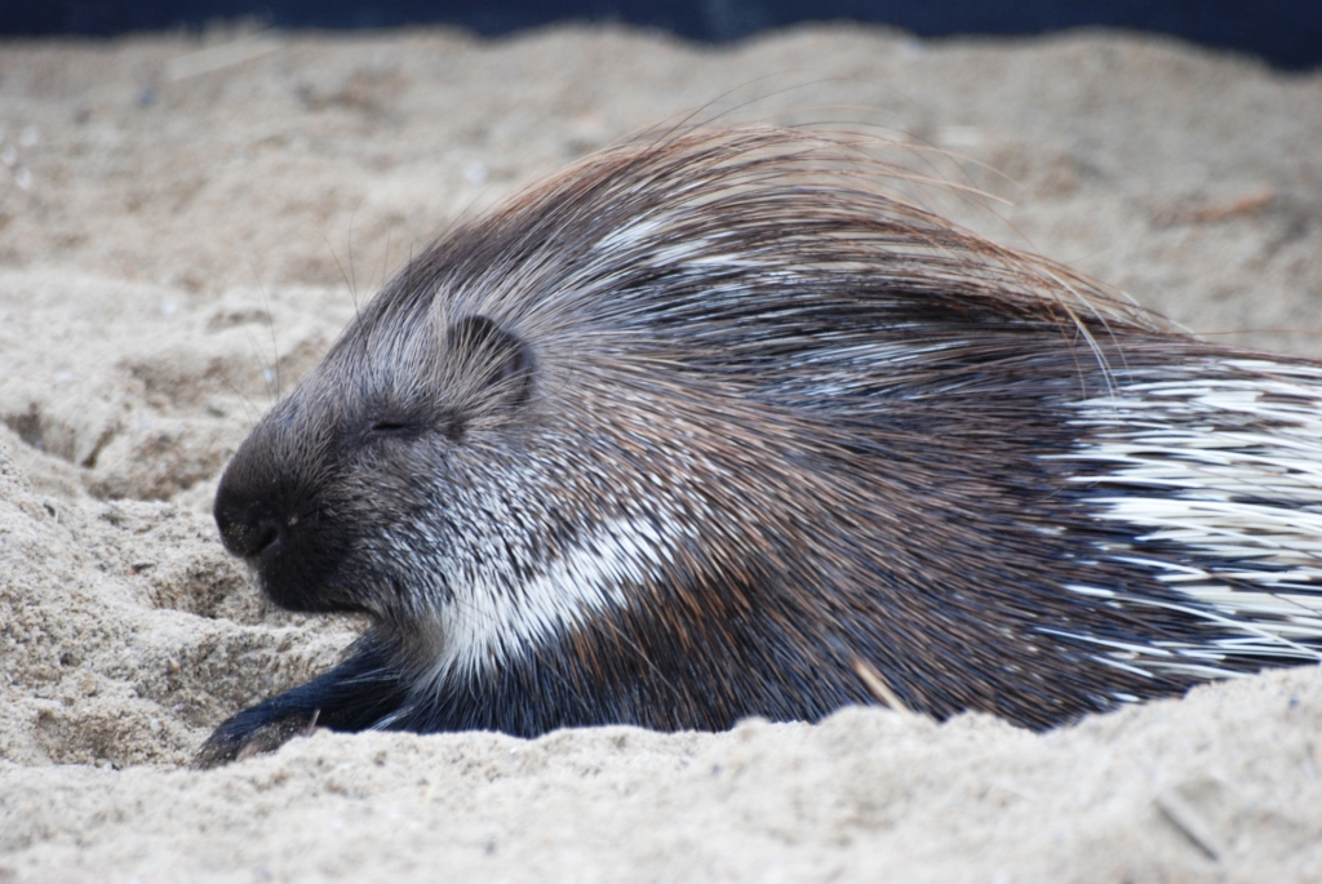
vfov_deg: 3.1
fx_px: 16541
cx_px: 661
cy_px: 442
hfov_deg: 4.6
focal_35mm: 450
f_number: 5.6
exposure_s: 1/160
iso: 400
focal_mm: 300
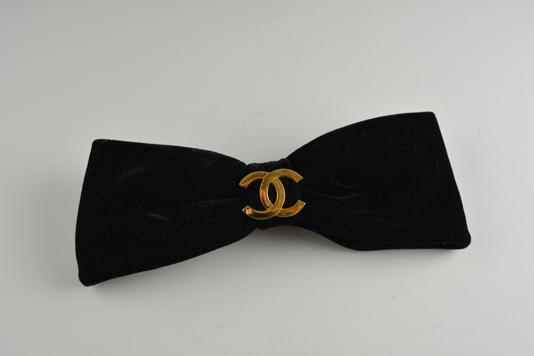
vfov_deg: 31.9
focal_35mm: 42
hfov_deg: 46.4
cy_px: 178
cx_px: 267
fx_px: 623
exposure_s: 1/125
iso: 250
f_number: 5.6
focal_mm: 28
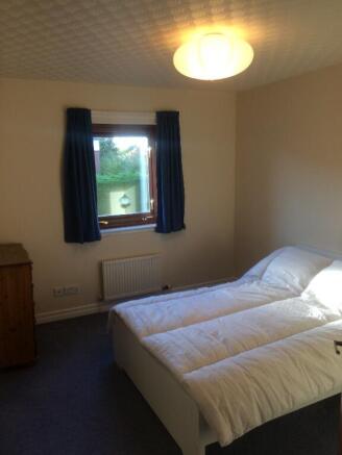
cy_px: 228
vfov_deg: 61.6
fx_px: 382
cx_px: 171
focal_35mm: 29
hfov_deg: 48.2
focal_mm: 4.15
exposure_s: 1/50
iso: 40
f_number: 2.2
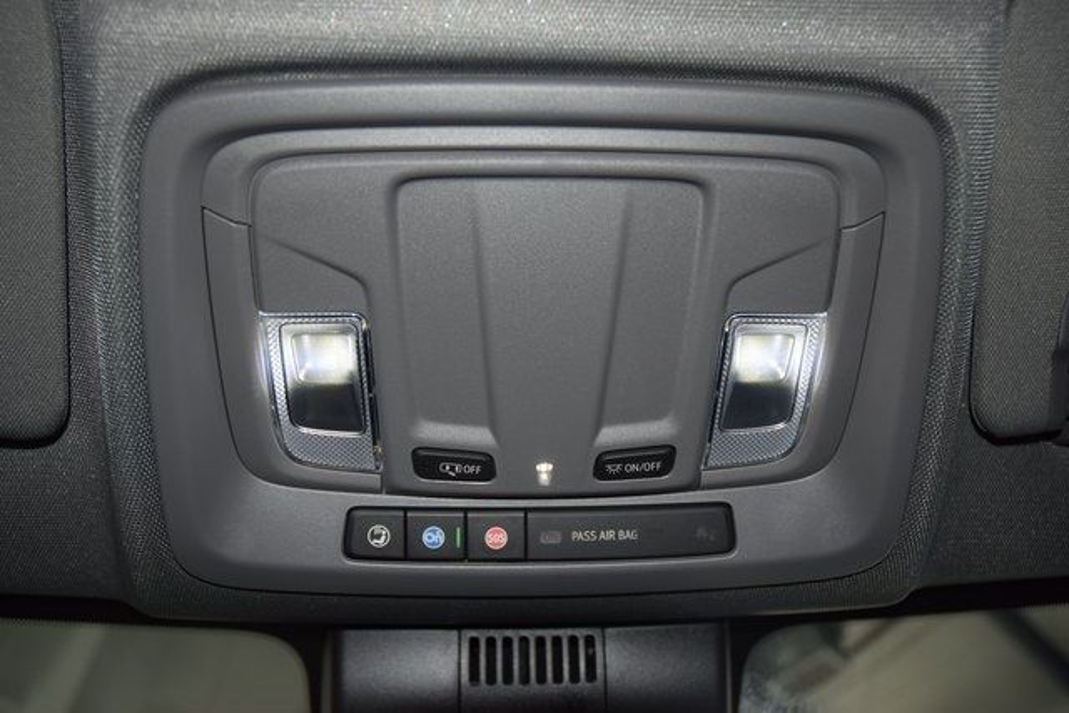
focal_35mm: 33
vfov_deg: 40.0
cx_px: 534
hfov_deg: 57.2
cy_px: 356
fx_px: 980
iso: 360
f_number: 3.5
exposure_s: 1/60
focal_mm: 22
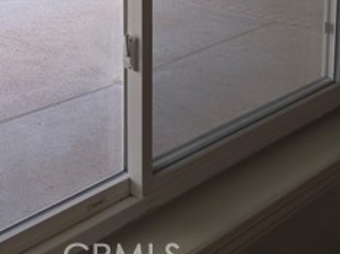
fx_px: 618
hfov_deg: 29.9
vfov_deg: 21.2
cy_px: -71
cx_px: 58
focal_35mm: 63
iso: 20
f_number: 1.7
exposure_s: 1/120
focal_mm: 6.3
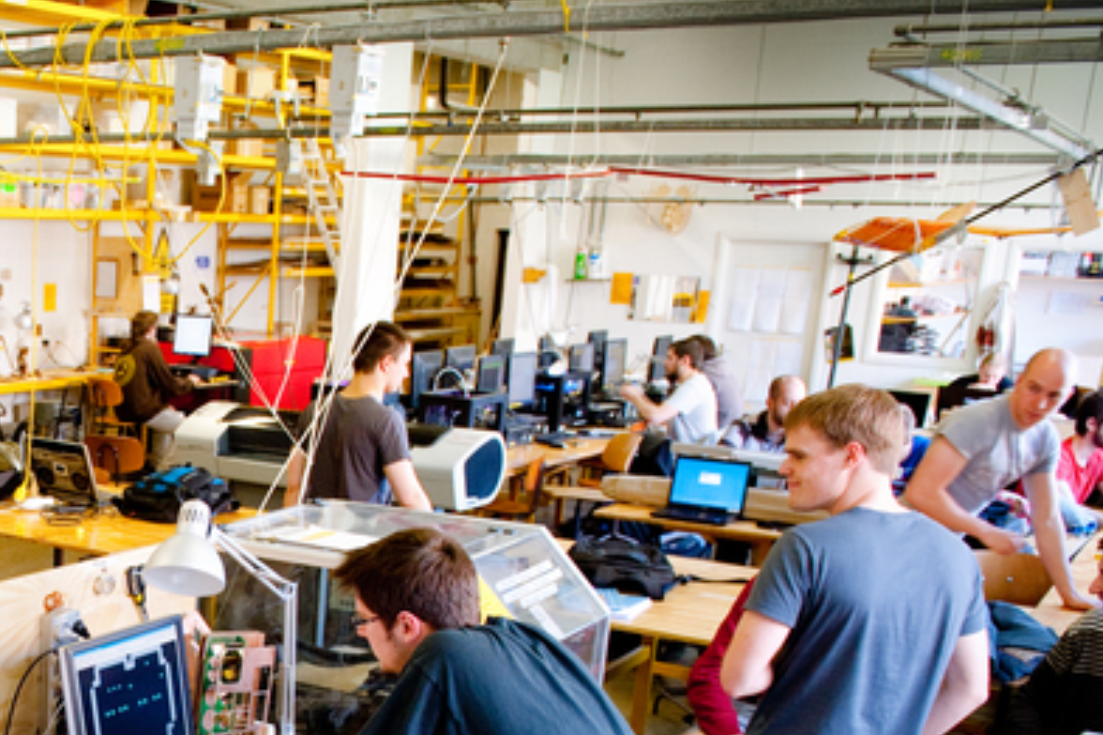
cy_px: 718
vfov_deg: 26.2
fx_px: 1501
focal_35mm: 49
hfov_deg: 36.6
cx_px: 20
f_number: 5
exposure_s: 1/80
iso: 800
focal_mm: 24
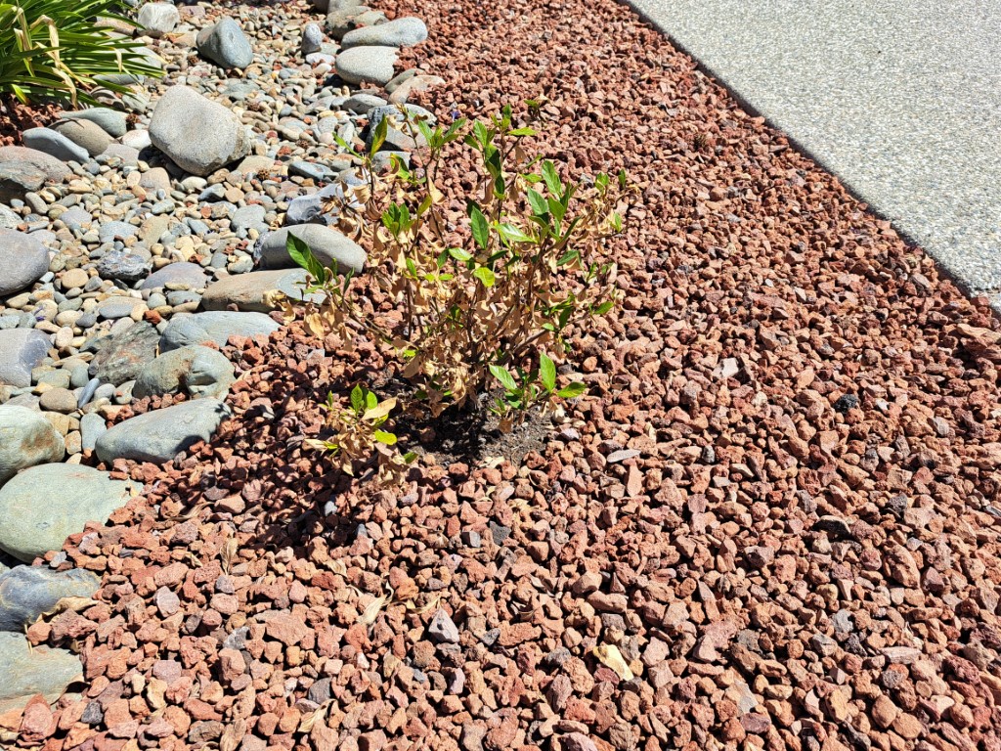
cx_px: 500
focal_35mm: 24
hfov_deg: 71.6
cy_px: 376
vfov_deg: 56.8
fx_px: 694
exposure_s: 1/864
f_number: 1.8
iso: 50
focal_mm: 5.23
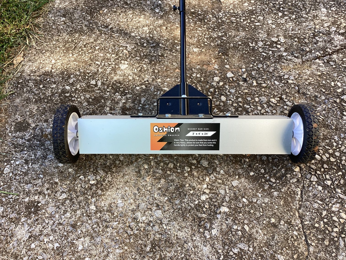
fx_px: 310
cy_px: 130
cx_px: 173
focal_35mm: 31
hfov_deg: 58.3
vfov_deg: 45.4
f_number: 2.4
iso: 25
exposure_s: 1/132
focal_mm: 3.3
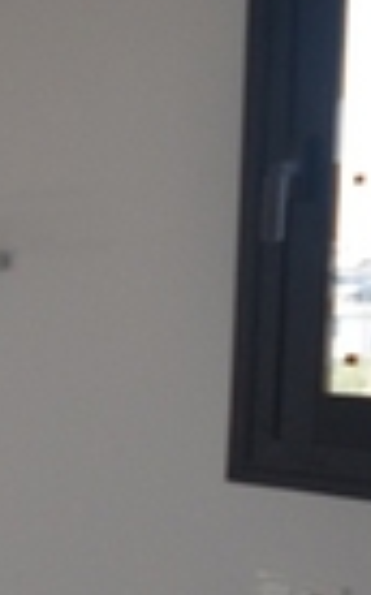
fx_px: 1297
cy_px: 379
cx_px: -1003
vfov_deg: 25.8
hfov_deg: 8.9
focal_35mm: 80
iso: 400
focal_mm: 10
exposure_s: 1/160
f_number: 7.1
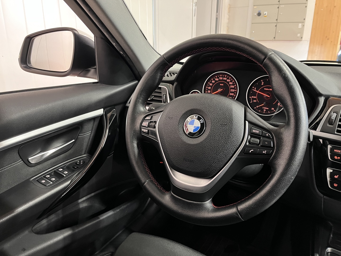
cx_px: 170
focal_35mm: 26
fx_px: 256
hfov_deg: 67.3
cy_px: 128
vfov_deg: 53.1
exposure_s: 1/35
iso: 640
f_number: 1.6
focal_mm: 5.1
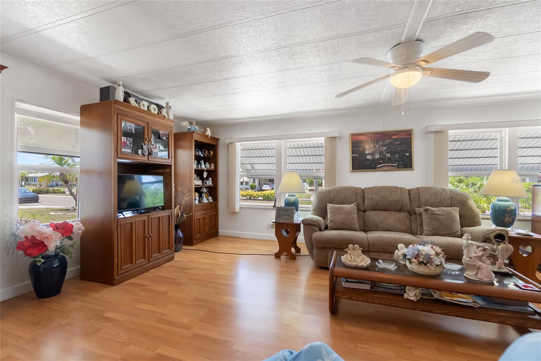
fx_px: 225
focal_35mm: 15
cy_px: 180
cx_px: 270
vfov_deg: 77.3
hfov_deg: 100.4
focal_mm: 10
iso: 1600
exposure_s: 1/250
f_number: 4
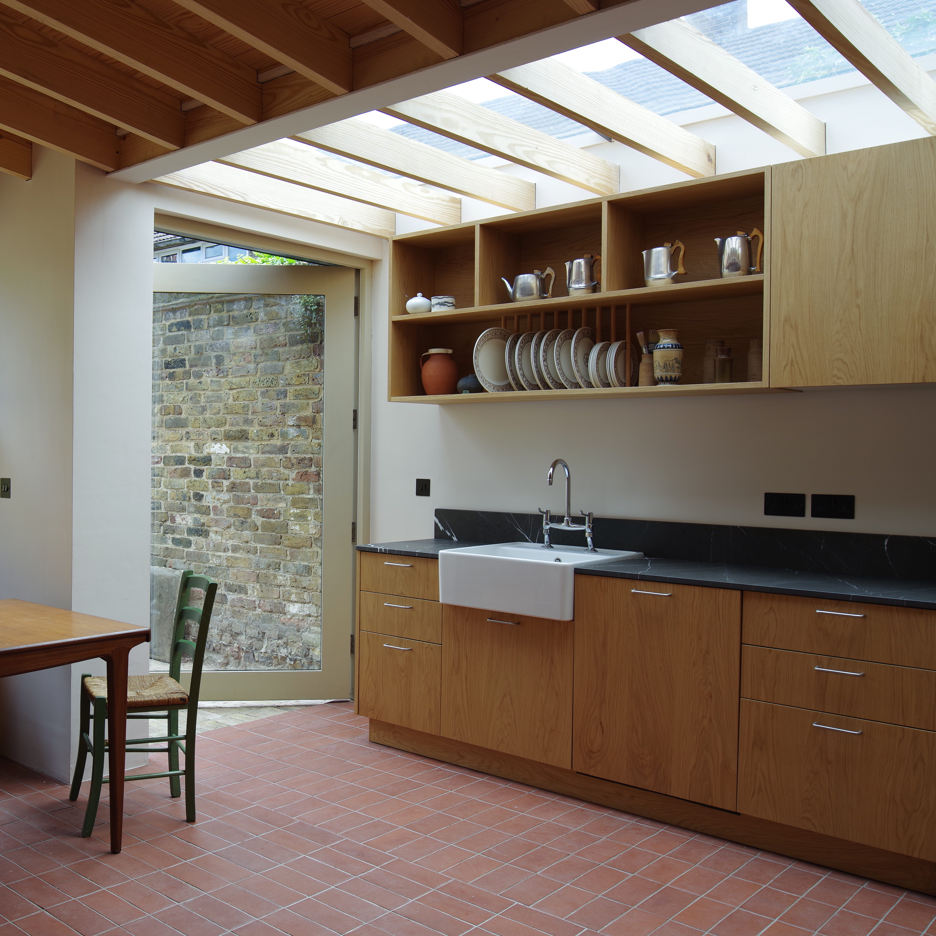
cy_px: 469
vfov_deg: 52.5
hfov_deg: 50.6
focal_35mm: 31
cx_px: 249
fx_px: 948
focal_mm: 24
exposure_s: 1/20
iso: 100
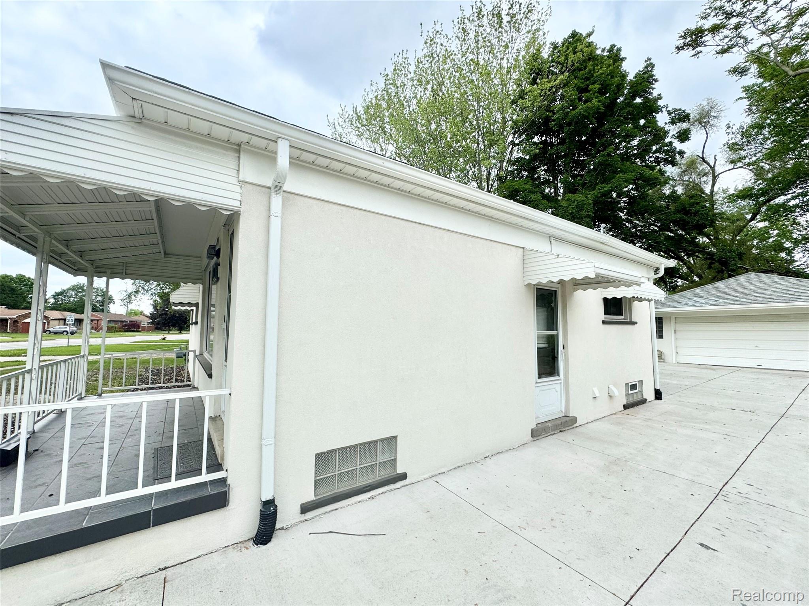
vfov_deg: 85.7
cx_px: 404
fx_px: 327
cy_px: 303
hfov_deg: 102.1
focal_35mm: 14
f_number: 2.2
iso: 40
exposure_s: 1/569
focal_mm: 2.22
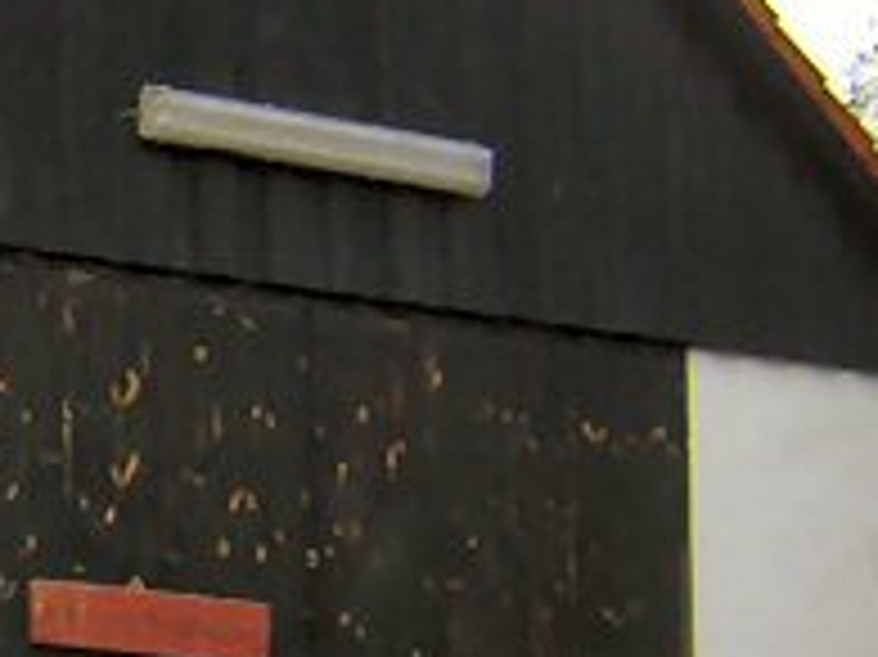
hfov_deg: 12.5
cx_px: -563
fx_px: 3752
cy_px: 446
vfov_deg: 10.0
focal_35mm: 148
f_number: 2.6
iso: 100
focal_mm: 4.7
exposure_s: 1/204
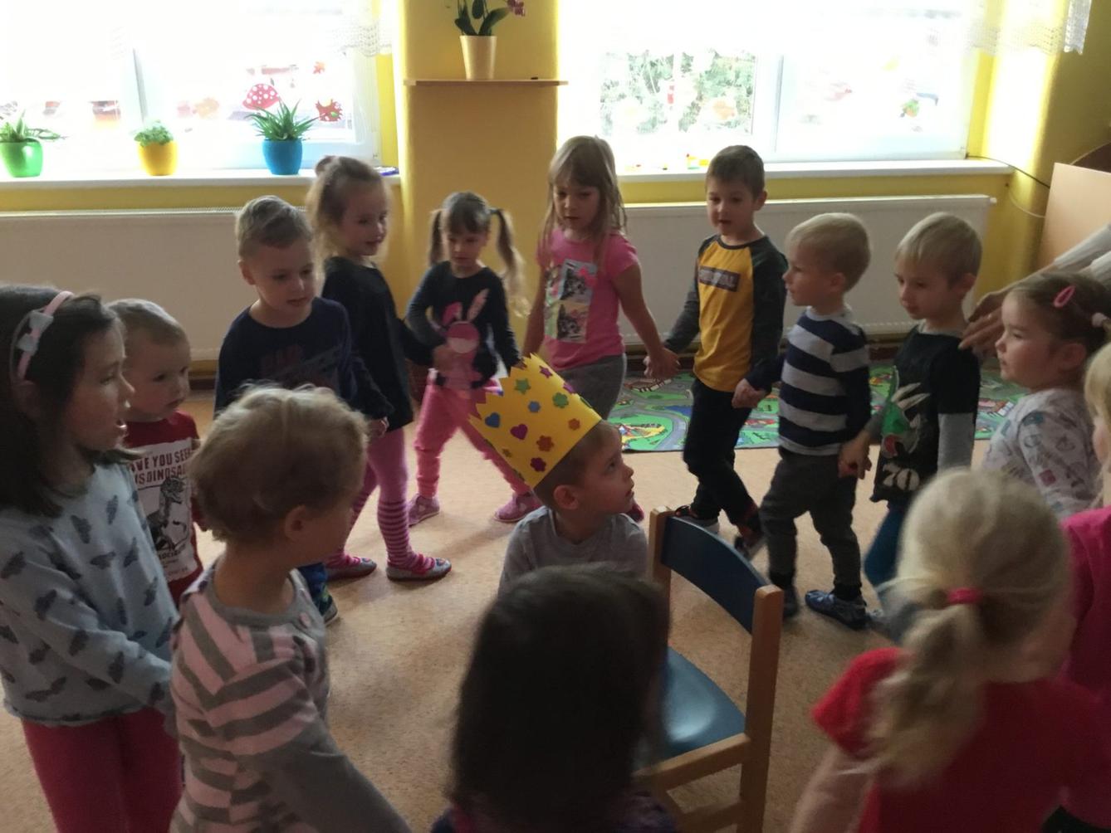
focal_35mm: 31
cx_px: 556
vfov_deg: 45.5
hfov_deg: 58.3
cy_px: 416
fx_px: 995
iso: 160
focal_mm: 3.3
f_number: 2.4
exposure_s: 1/33
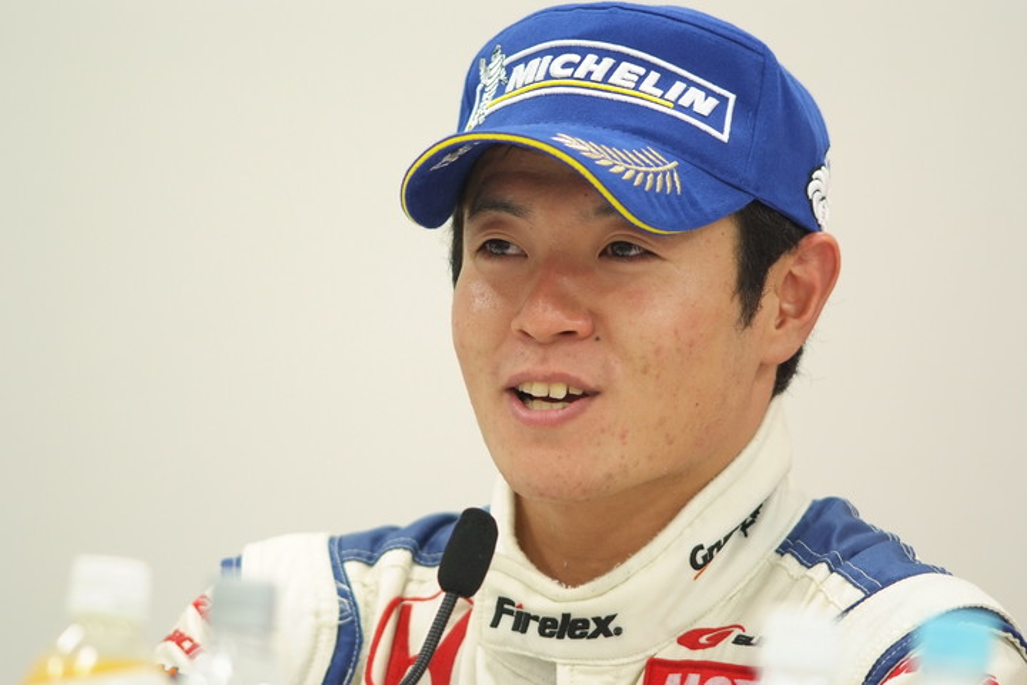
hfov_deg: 7.6
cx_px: 514
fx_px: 7702
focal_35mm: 270
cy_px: 342
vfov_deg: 5.1
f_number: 2.8
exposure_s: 1/125
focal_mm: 180
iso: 800
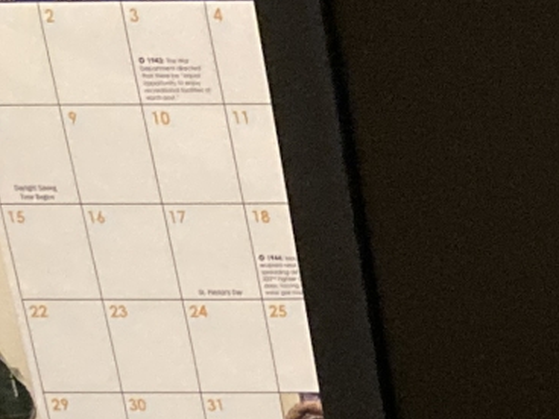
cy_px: 797
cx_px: 1279
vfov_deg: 9.6
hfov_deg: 11.5
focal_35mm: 146
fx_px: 2358
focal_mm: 3.99
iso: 500
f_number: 1.8
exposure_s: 1/30
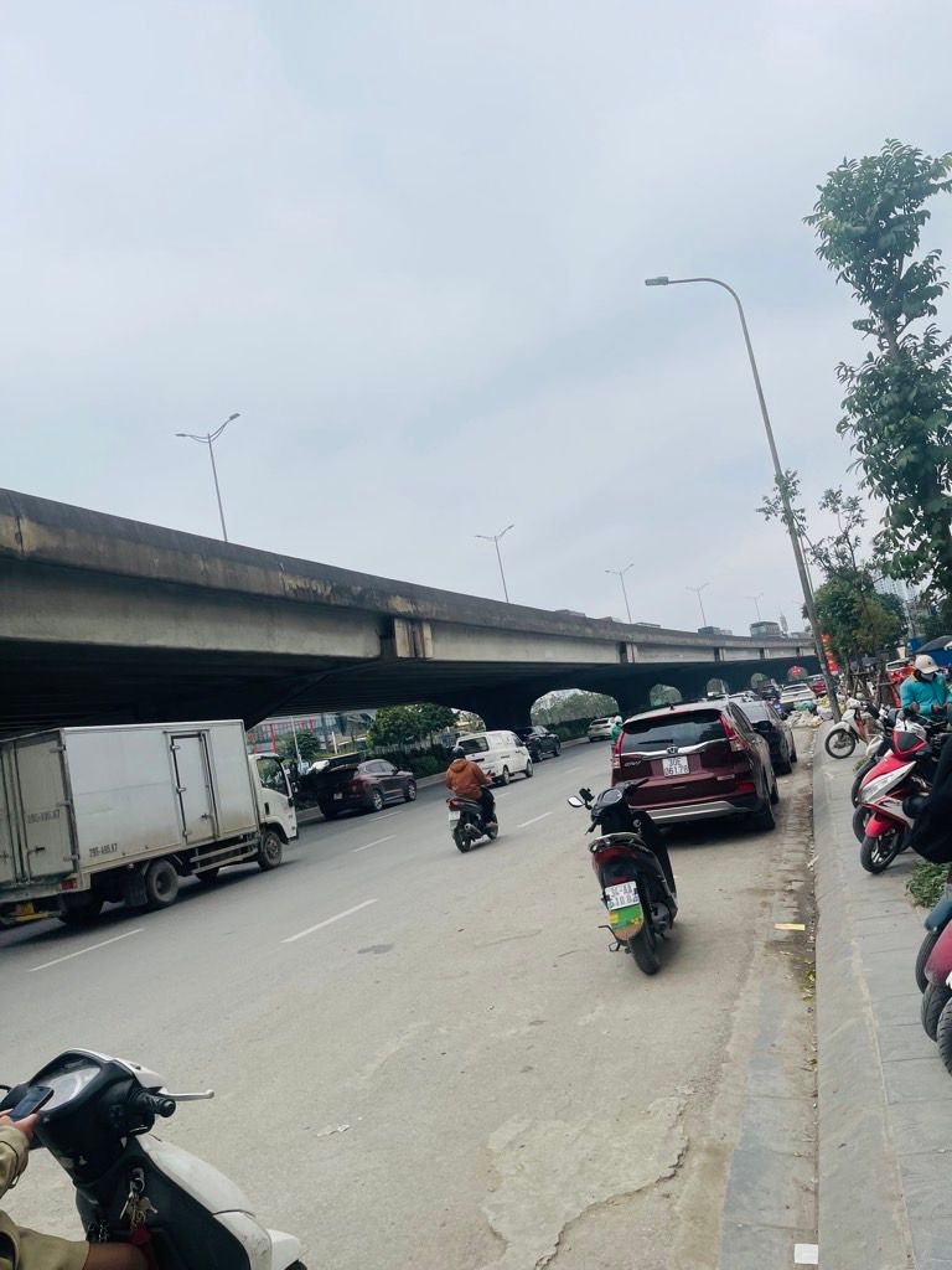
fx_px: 917
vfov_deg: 69.4
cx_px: 476
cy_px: 635
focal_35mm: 25
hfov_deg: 54.9
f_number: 1.6
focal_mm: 5.1
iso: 32
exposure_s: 1/3257
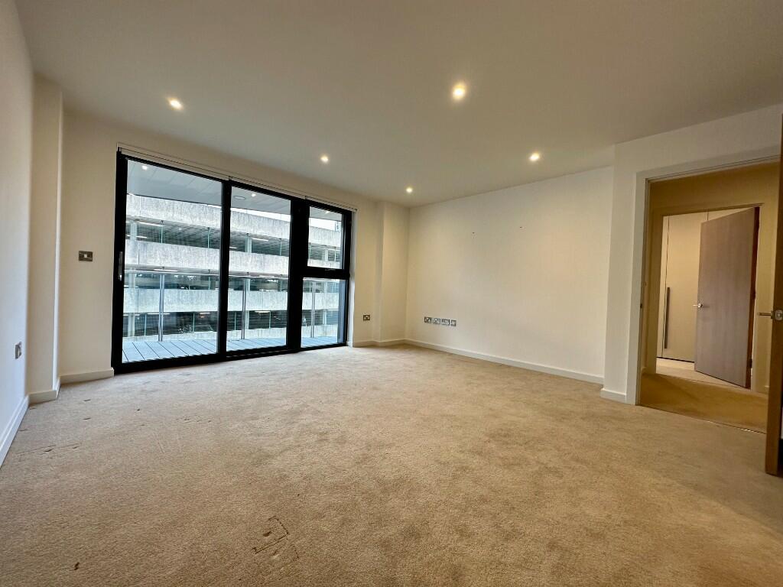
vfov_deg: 85.7
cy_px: 294
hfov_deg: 102.1
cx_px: 392
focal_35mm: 14
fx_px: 317
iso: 125
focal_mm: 2.22
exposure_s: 1/100
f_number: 2.2
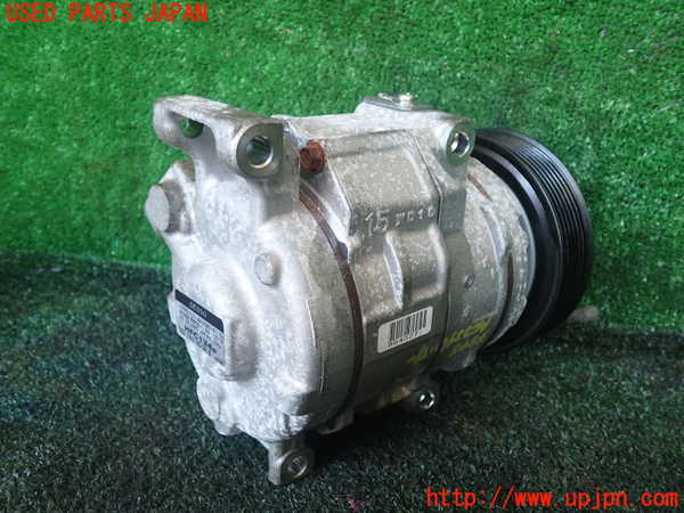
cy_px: 256
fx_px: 593
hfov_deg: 60.0
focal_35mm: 30
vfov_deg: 46.8
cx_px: 342
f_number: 2.3
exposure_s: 1/50
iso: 200
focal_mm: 5.4
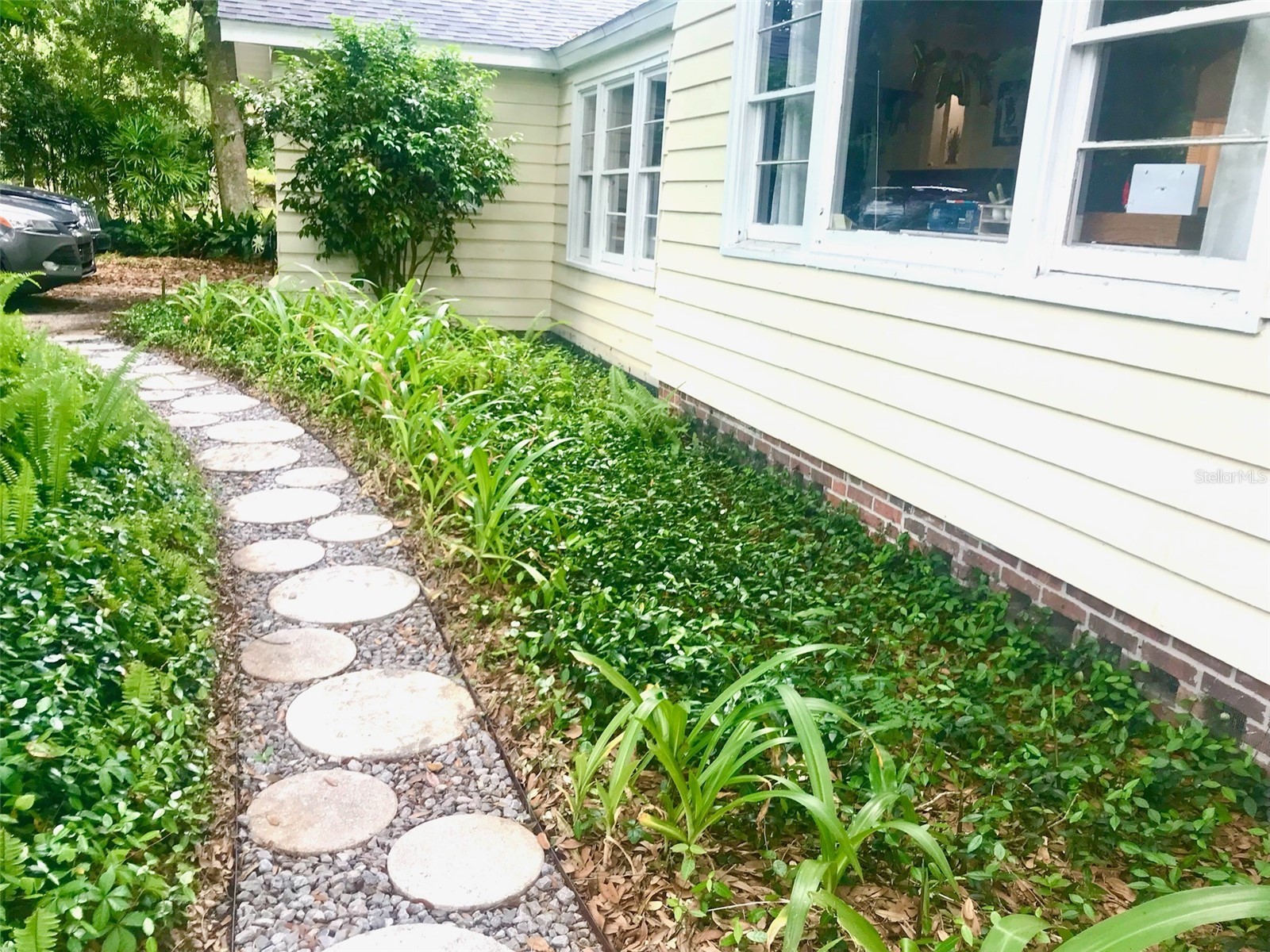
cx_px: 635
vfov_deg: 49.7
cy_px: 476
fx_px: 1027
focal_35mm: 28
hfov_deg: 63.4
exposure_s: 1/120
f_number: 1.8
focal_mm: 3.99
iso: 32
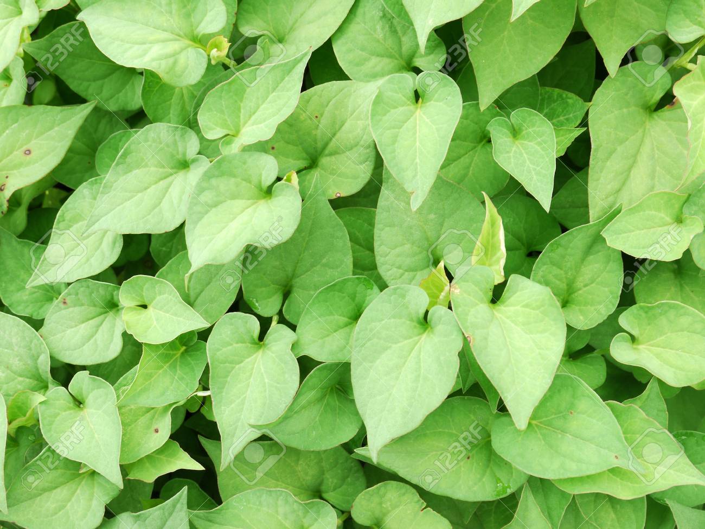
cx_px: 352
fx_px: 1344
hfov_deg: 29.4
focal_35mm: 66
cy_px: 264
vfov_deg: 22.3
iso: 250
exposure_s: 1/60
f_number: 8
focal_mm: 33
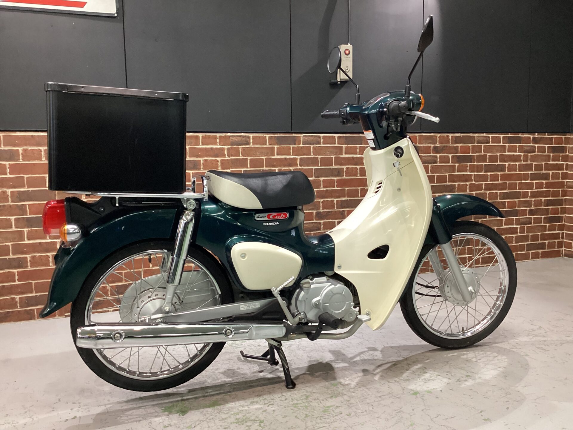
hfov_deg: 58.4
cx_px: 286
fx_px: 513
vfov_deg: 45.4
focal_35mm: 31
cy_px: 215
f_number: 2.4
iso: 320
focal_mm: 3.3
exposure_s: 1/60
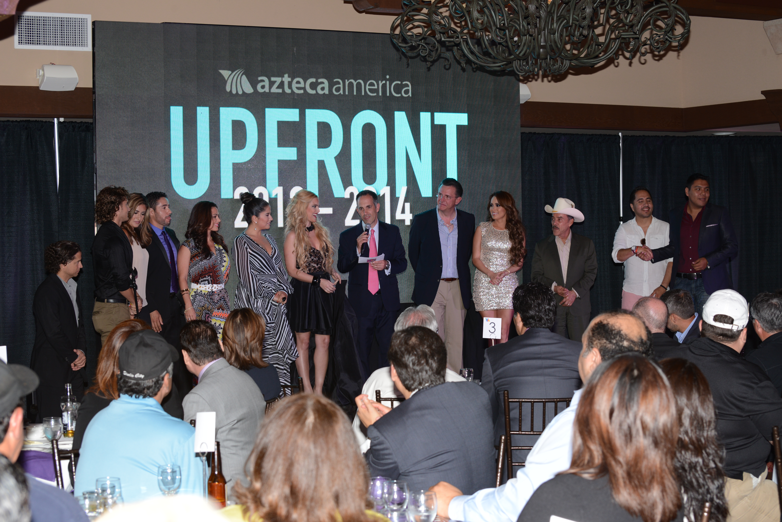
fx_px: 1521
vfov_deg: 19.5
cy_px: 261
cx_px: 391
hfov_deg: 28.8
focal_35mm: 70
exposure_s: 1/80
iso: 500
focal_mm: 70
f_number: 7.1
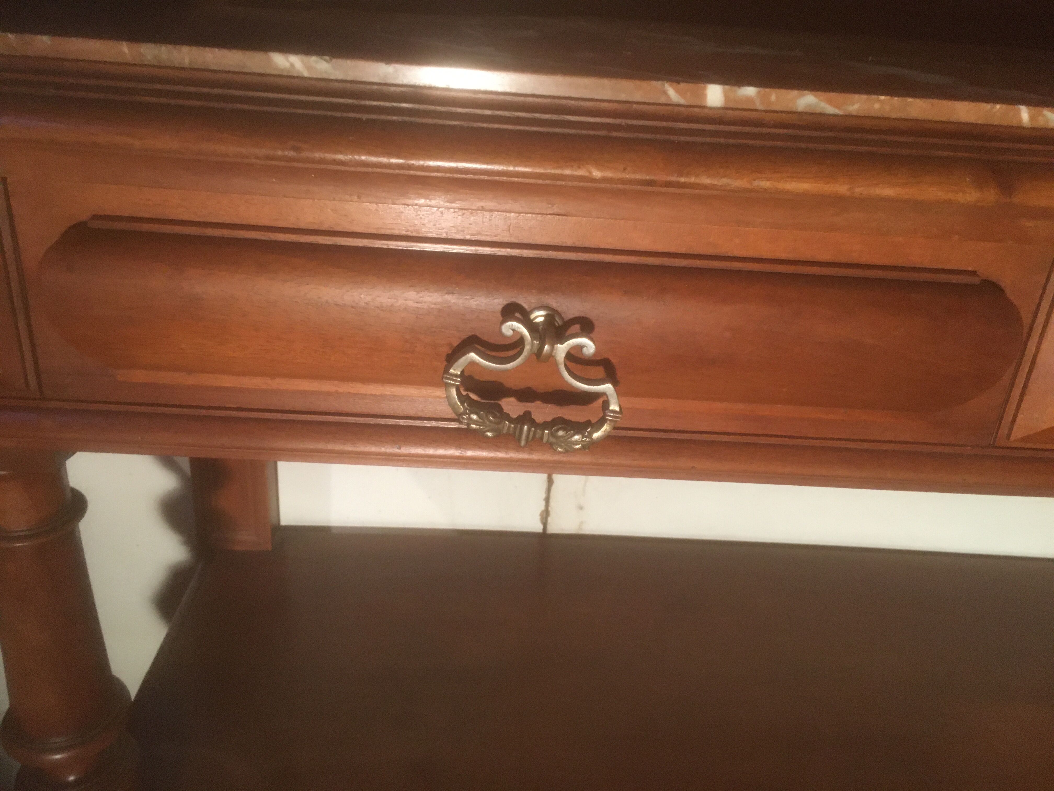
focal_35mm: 29
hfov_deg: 61.7
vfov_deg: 48.2
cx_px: 527
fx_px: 883
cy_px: 396
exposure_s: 1/25
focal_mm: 4.15
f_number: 2.2
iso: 200
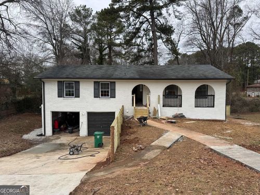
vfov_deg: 56.8
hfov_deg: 71.6
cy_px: 98
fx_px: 180
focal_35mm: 24
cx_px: 130
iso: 80
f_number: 1.78
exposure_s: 1/1151
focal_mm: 6.76
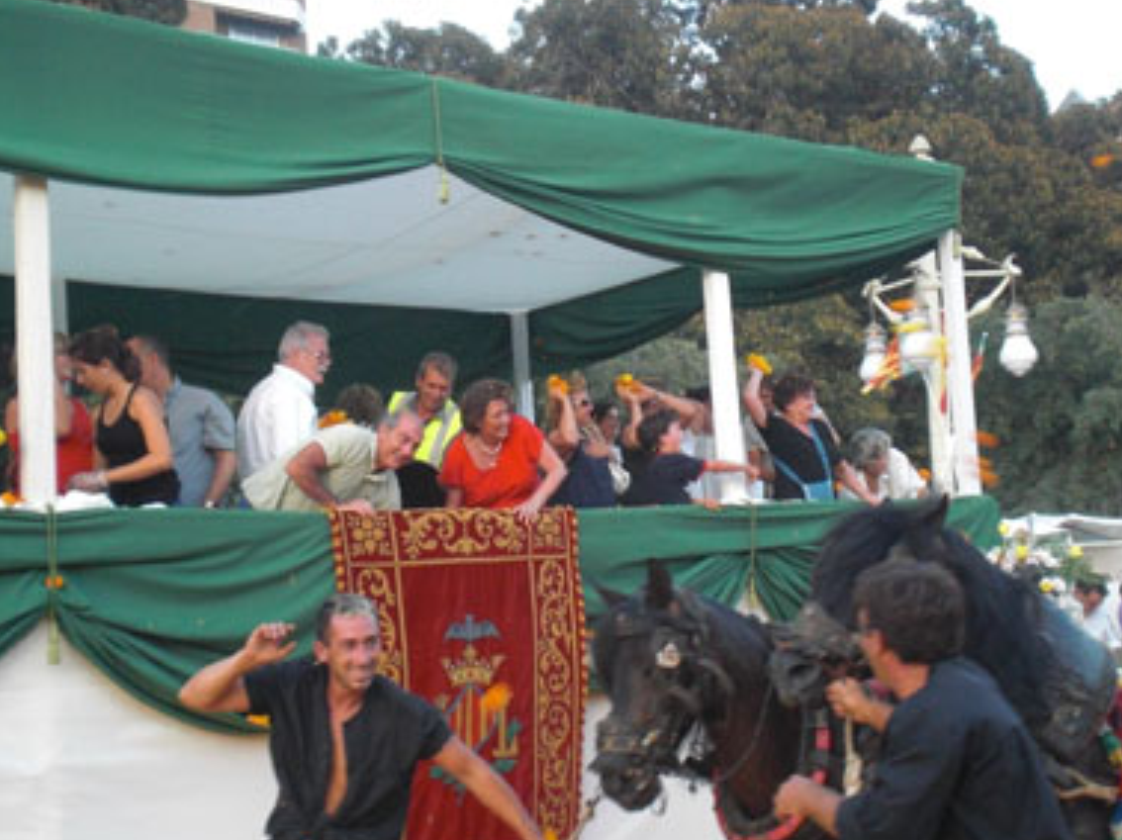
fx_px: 1749
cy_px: 421
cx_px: 561
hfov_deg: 35.6
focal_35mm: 54
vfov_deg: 27.0
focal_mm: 8.44
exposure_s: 1/80
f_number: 3.6
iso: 400
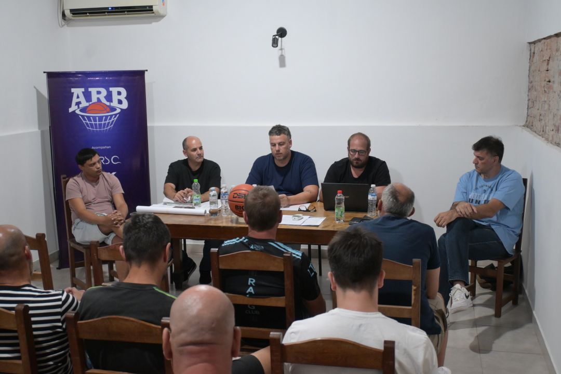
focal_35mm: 42
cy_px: 187
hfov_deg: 46.4
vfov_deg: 31.9
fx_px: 654
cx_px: 280
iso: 2200
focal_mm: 28
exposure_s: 1/60
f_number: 4.5
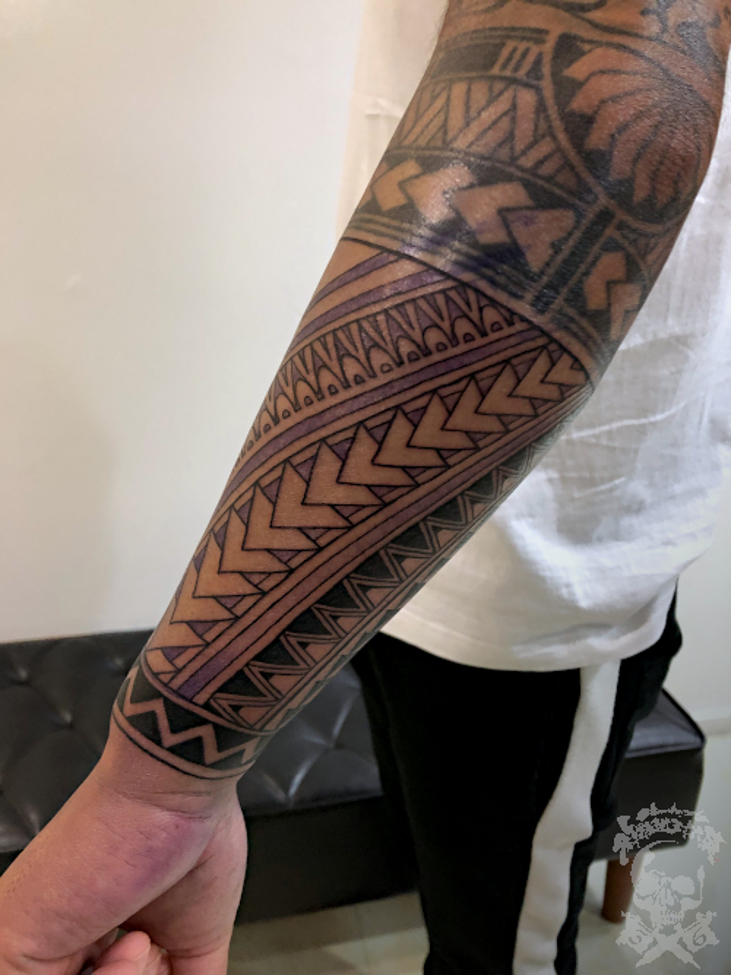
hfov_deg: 49.7
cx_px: 366
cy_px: 488
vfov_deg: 63.5
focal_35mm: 28
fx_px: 789
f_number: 1.8
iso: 100
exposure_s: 1/15
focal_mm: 3.99
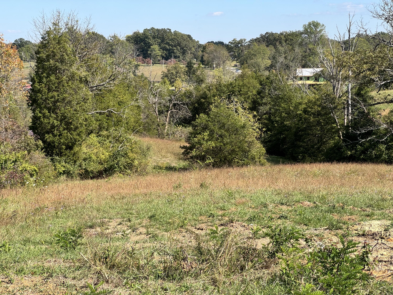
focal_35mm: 77
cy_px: 148
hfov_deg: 25.3
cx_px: 196
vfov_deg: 19.1
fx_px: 874
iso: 25
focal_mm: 9
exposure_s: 1/552
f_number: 2.8
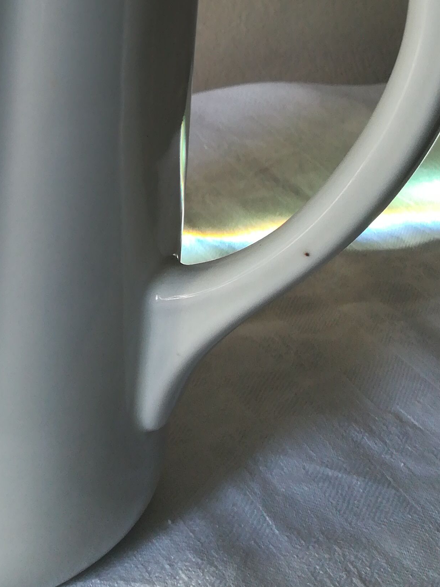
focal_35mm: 63
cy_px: 11
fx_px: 1068
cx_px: 10
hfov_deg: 22.5
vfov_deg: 28.9
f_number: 2.2
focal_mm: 3.83
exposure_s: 1/33.3
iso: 80
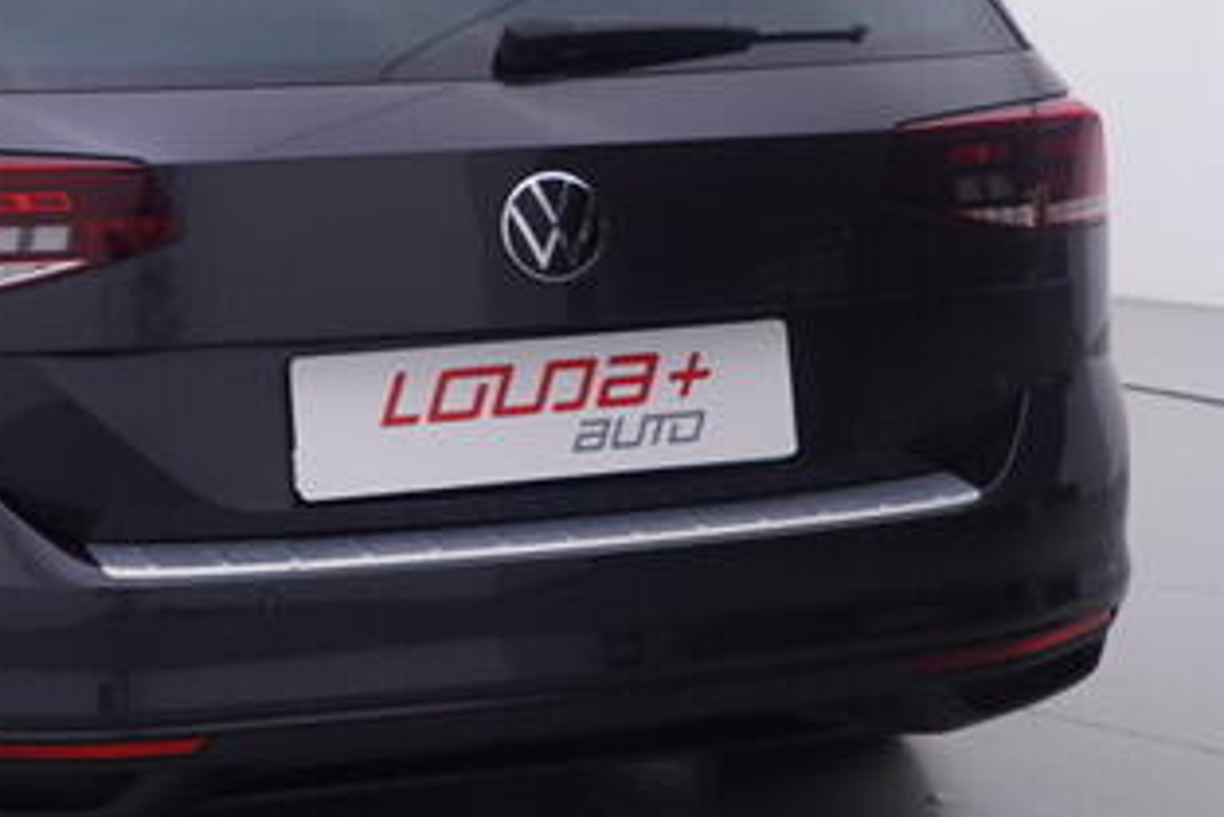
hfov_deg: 27.1
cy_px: 219
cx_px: 317
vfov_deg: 18.4
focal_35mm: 74
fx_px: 2505
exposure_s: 1/80
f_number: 5
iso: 200
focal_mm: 15
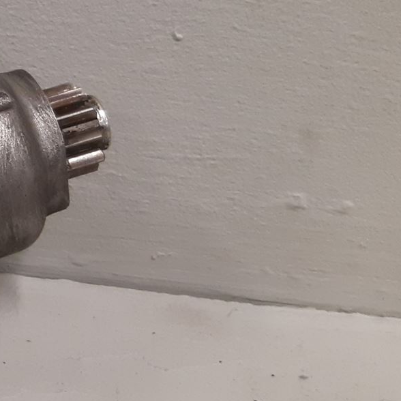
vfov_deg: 21.6
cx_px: -258
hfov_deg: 18.3
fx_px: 1048
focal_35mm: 80
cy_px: 131
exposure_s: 1/50
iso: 160
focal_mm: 3.93
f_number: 1.7
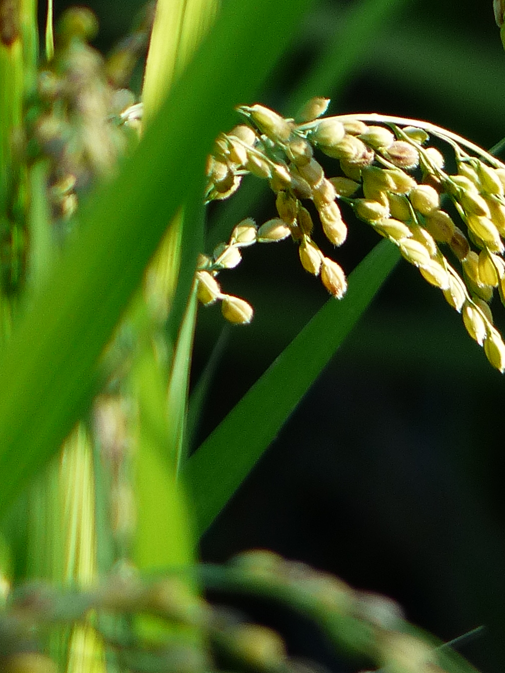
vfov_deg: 1.1
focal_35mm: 1811
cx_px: 372
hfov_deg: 0.8
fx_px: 35221
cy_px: 292
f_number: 2.8
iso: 100
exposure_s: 1/200
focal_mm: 108
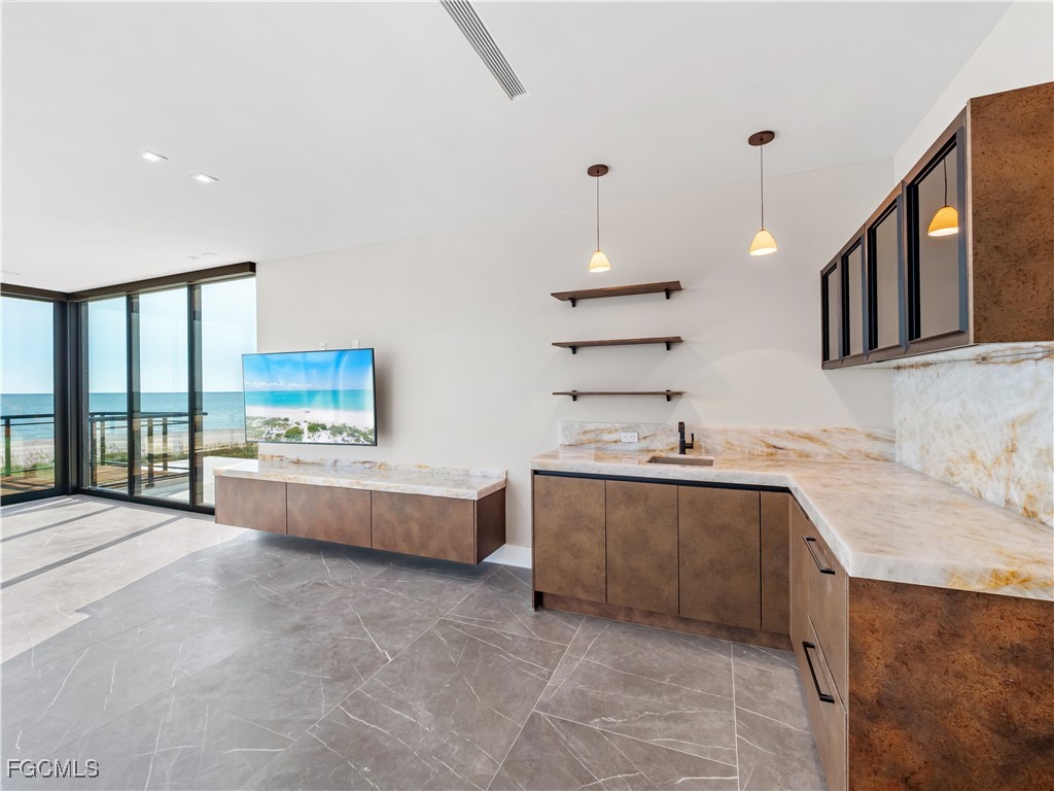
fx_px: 426
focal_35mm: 14
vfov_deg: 85.7
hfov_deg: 102.1
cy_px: 396
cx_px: 527
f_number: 7.1
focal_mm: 7
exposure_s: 1/20
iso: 200
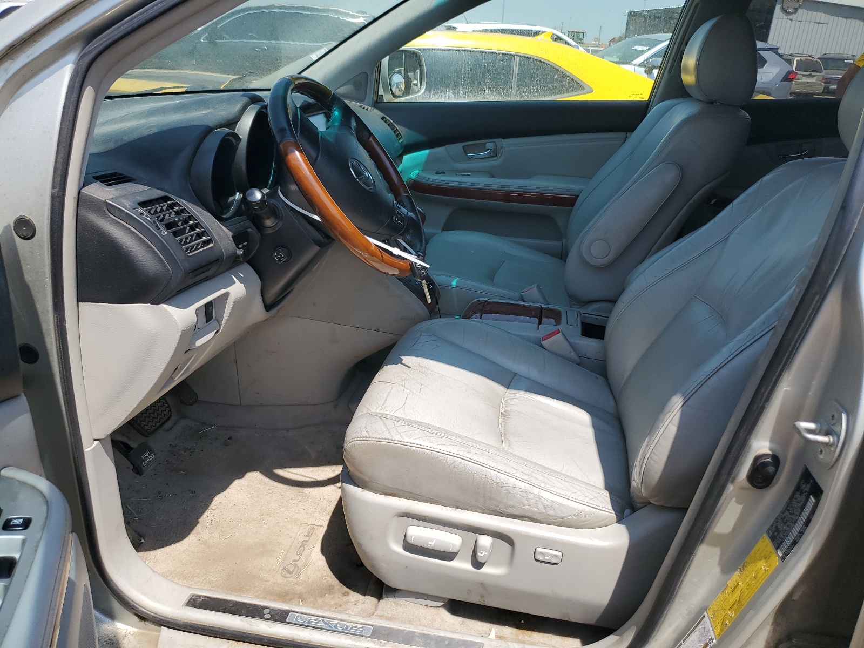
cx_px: 432
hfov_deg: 67.3
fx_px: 649
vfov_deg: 53.1
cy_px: 324
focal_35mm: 26
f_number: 1.5
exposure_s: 1/2500
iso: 50
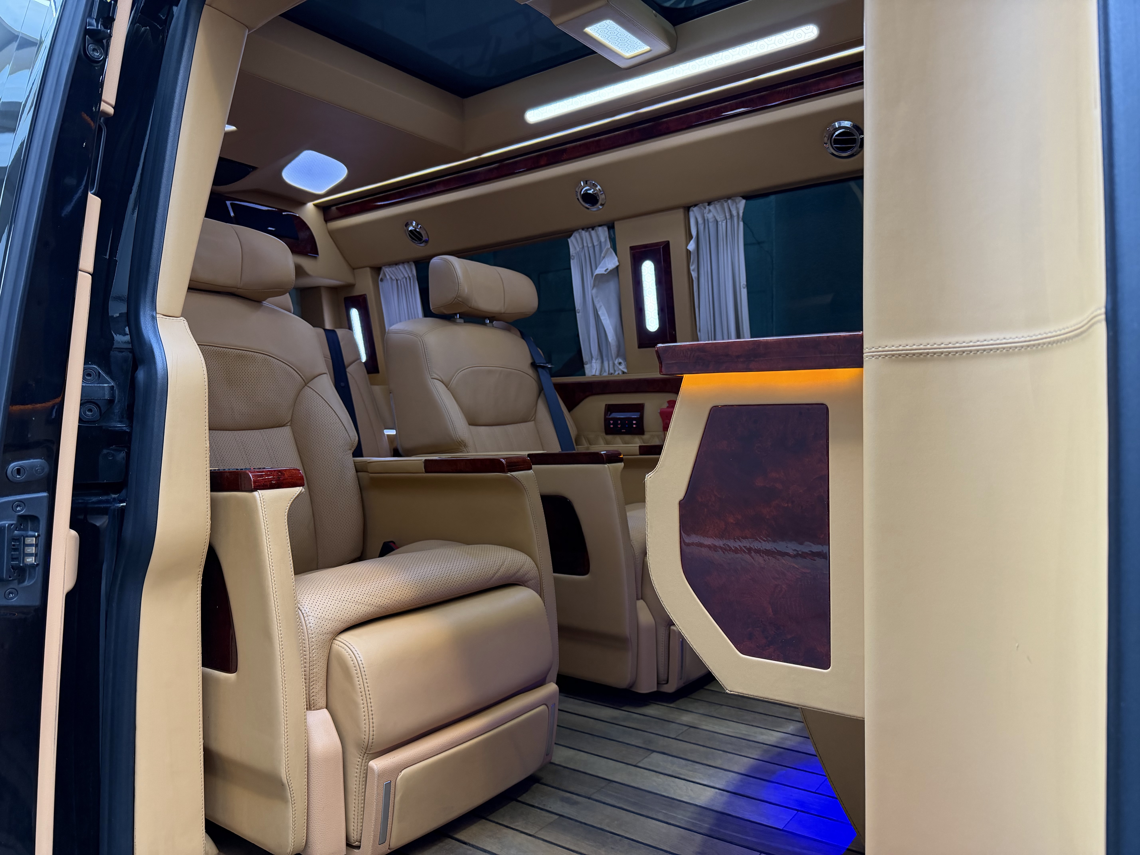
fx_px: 790
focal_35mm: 24
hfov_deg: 71.6
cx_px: 570
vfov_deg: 56.8
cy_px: 428
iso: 250
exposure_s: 1/60
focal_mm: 6.76
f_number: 1.78
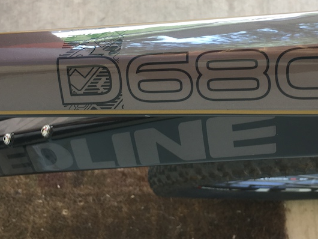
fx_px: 515
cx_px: 187
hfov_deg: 34.3
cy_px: 68
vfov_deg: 25.9
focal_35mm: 56
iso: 32
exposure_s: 1/60
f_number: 2.2
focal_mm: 4.15
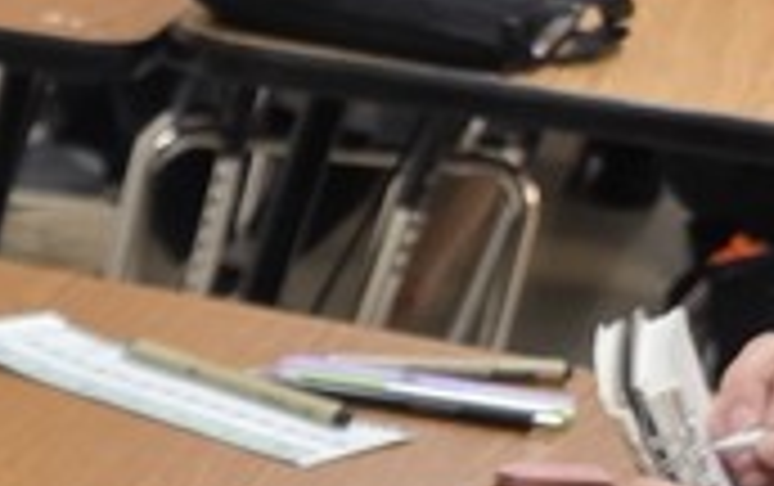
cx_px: -1130
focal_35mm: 145
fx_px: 3063
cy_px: 1202
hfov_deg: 11.6
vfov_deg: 8.3
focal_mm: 6.3
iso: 500
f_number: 1.7
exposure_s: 1/120
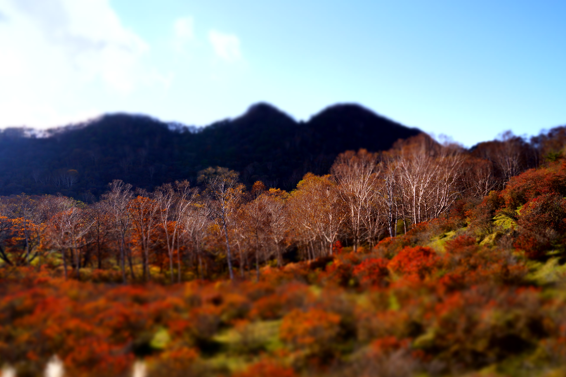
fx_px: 487
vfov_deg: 42.3
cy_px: 202
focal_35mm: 31
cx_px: 290
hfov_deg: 60.3
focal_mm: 18
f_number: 5.6
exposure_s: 1/500
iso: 100
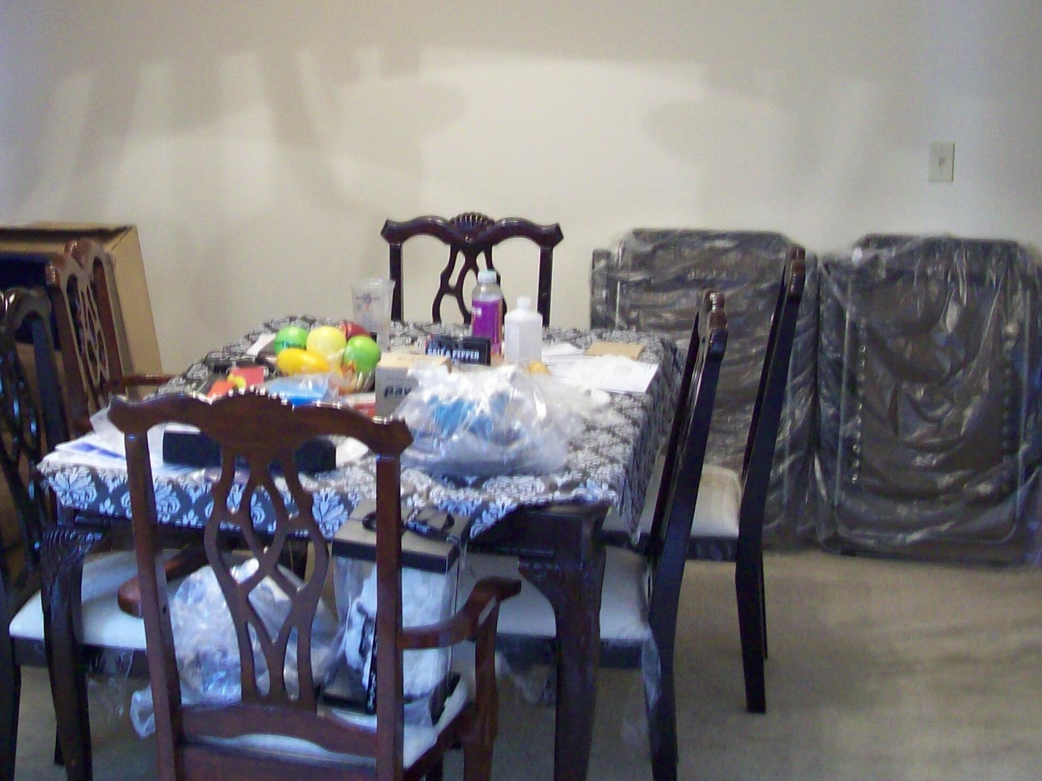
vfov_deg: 25.9
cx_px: 348
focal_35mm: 56
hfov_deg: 34.0
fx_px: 1685
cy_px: 239
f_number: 2.7
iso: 160
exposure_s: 1/8.18
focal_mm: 6
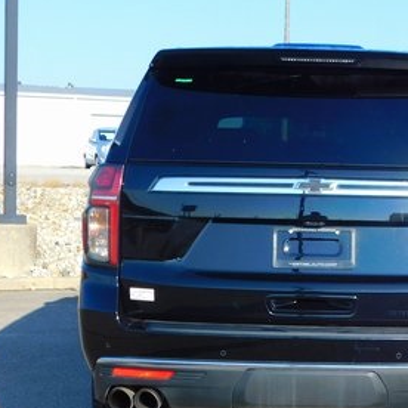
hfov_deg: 20.8
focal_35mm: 82
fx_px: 1093
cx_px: 337
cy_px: 241
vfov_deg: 21.1
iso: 125
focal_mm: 7.1
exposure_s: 1/640
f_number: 3.6
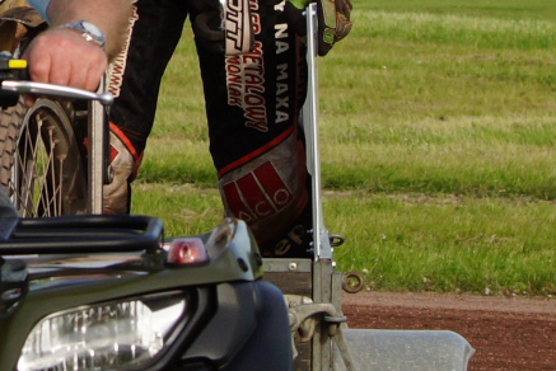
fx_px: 4451
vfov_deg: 4.8
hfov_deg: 7.1
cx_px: -50
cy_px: -100
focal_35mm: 288
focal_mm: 70
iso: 200
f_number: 8
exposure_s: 1/400
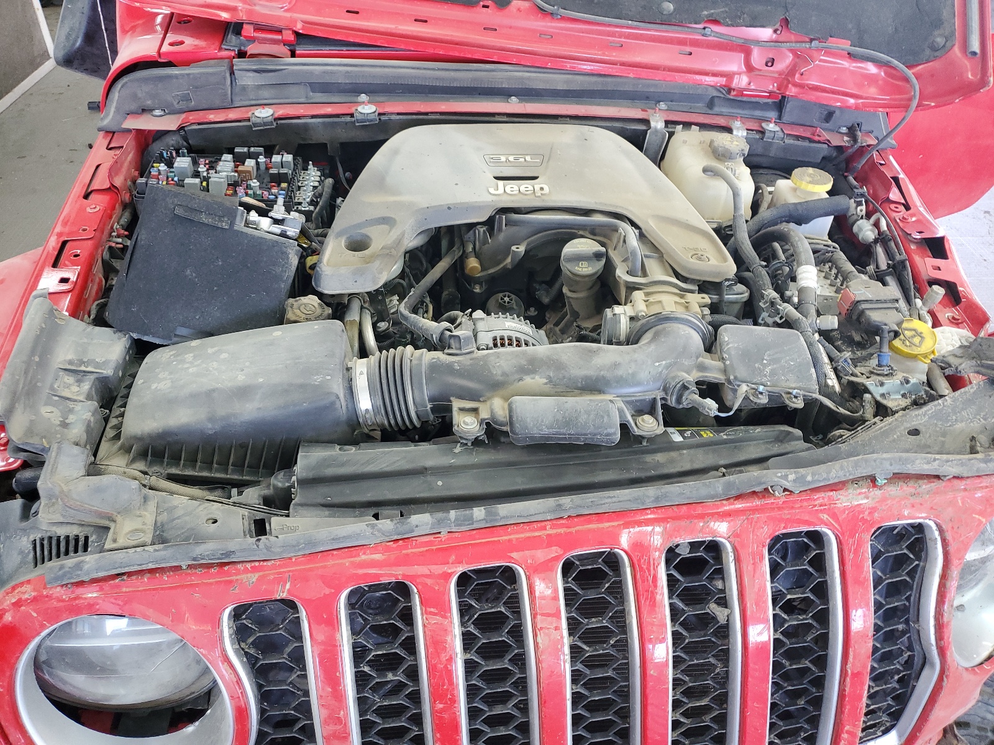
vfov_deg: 53.1
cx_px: 497
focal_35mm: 26
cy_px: 372
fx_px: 747
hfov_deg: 67.3
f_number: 1.5
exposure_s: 1/60.2
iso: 114
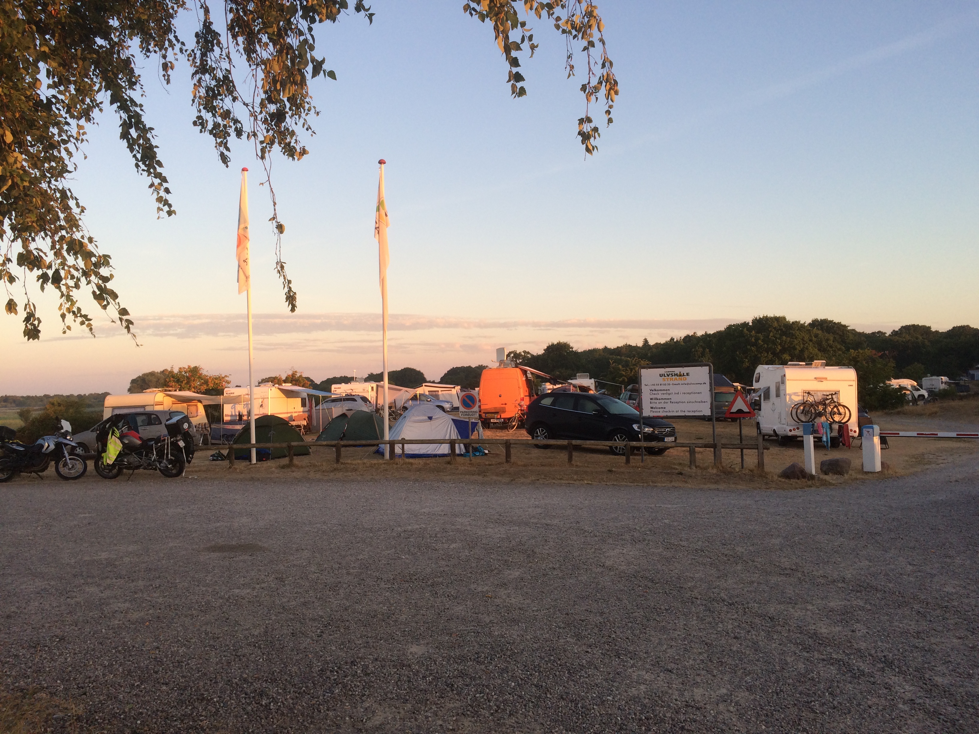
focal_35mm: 29
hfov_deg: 61.7
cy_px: 367
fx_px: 820
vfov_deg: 48.2
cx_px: 490
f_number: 2.2
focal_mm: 4.15
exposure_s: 1/260
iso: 32
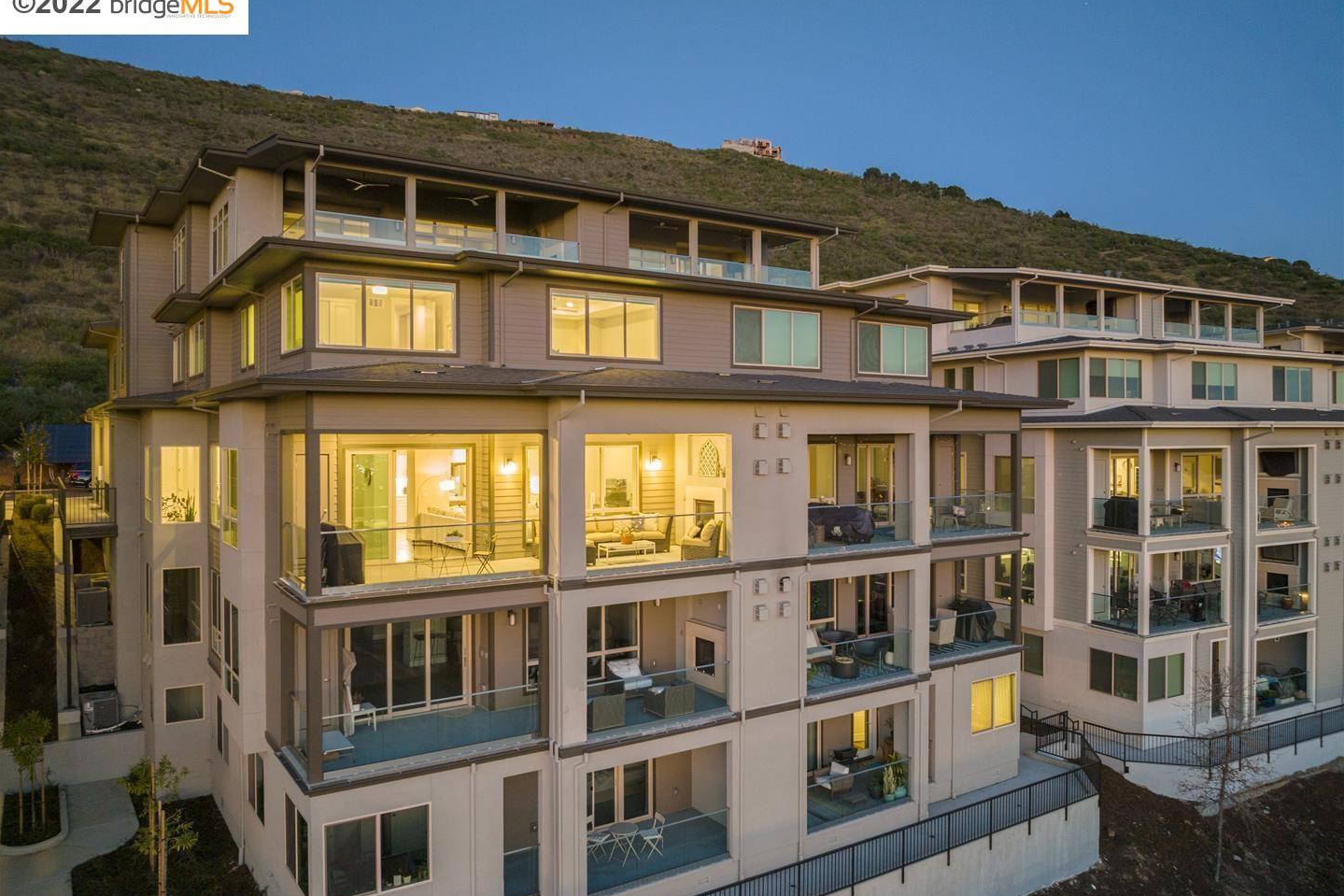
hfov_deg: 71.5
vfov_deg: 51.3
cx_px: 672
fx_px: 933
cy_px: 469
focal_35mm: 25
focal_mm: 12.29
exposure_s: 1/2.5
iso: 200
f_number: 2.8
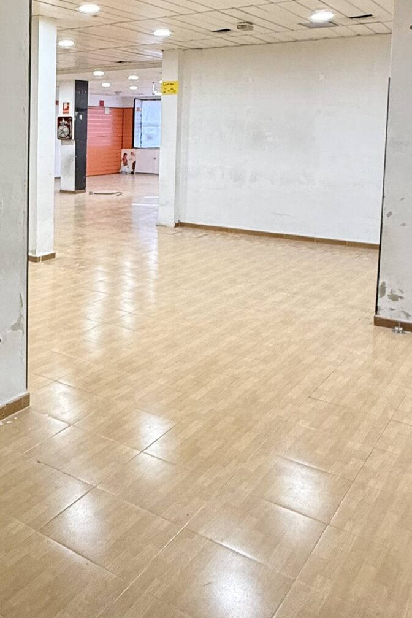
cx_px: -10
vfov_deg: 50.4
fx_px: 635
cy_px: 182
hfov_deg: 32.7
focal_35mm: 37
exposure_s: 1/50
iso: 250
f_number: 2.2
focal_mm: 2.22
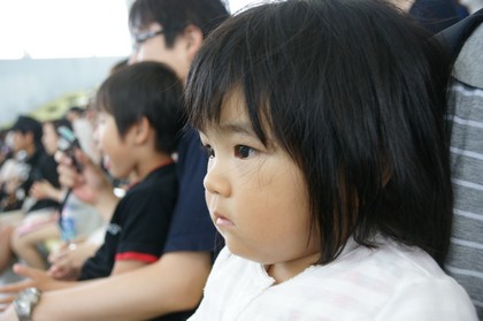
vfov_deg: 29.8
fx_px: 603
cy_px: 160
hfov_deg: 43.6
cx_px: 242
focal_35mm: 45
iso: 800
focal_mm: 30
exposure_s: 1/60
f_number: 4.5
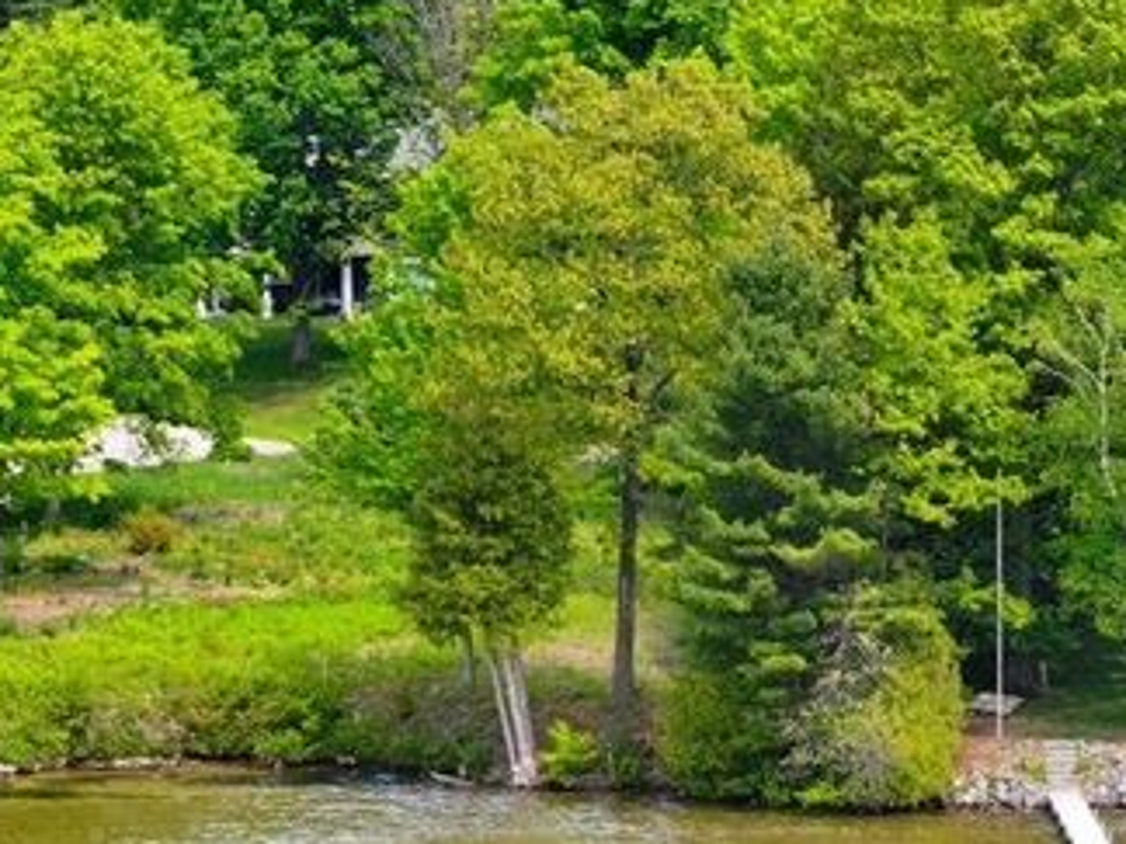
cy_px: 617
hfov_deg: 7.7
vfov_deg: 5.8
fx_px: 8327
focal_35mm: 256
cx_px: 285
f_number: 3.4
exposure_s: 1/320
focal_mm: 30.71
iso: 100
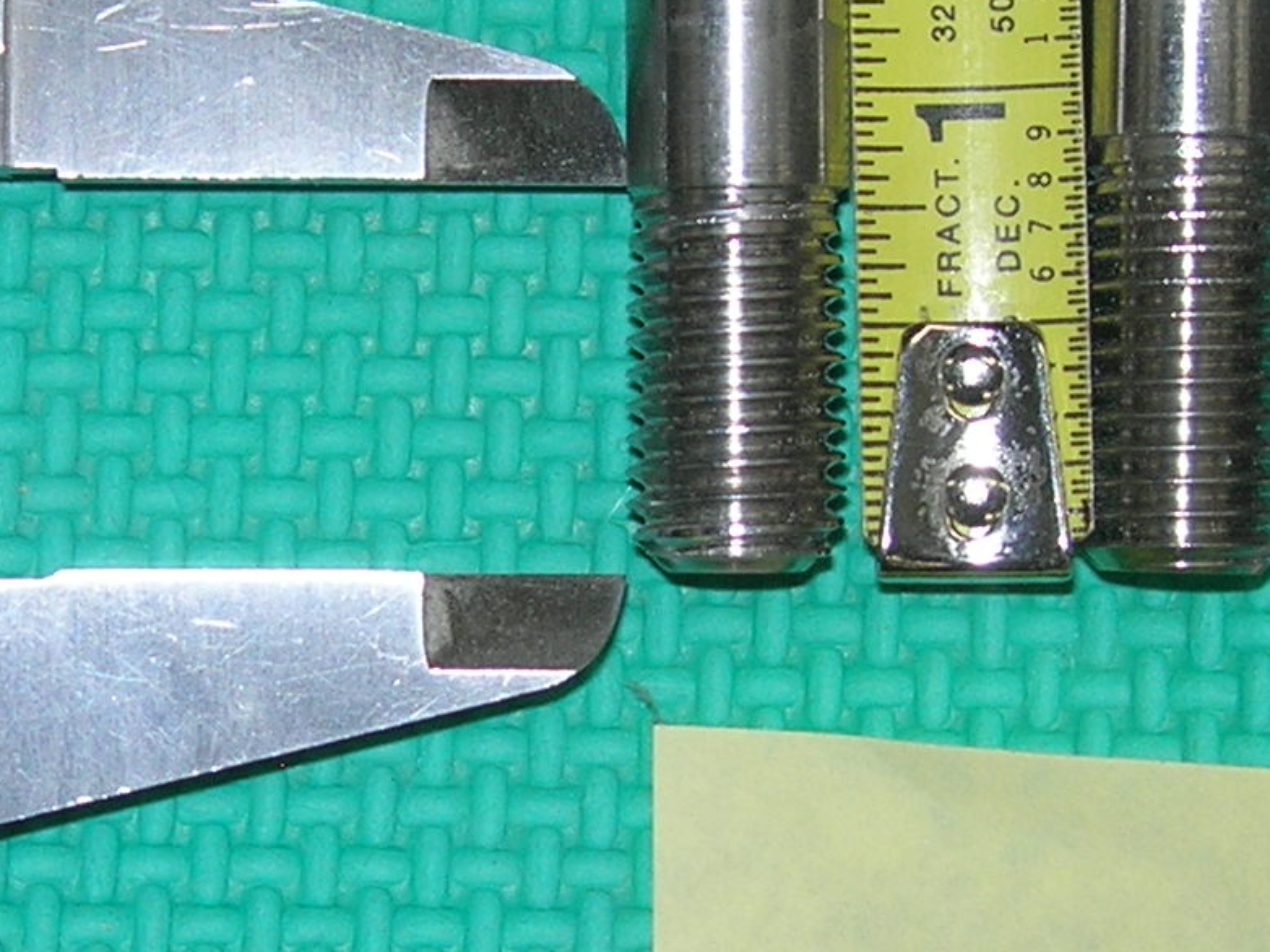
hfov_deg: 15.6
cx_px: 456
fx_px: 4621
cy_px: 608
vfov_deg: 11.7
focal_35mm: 126
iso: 64
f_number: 2.8
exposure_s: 1/60.1
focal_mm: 7.8
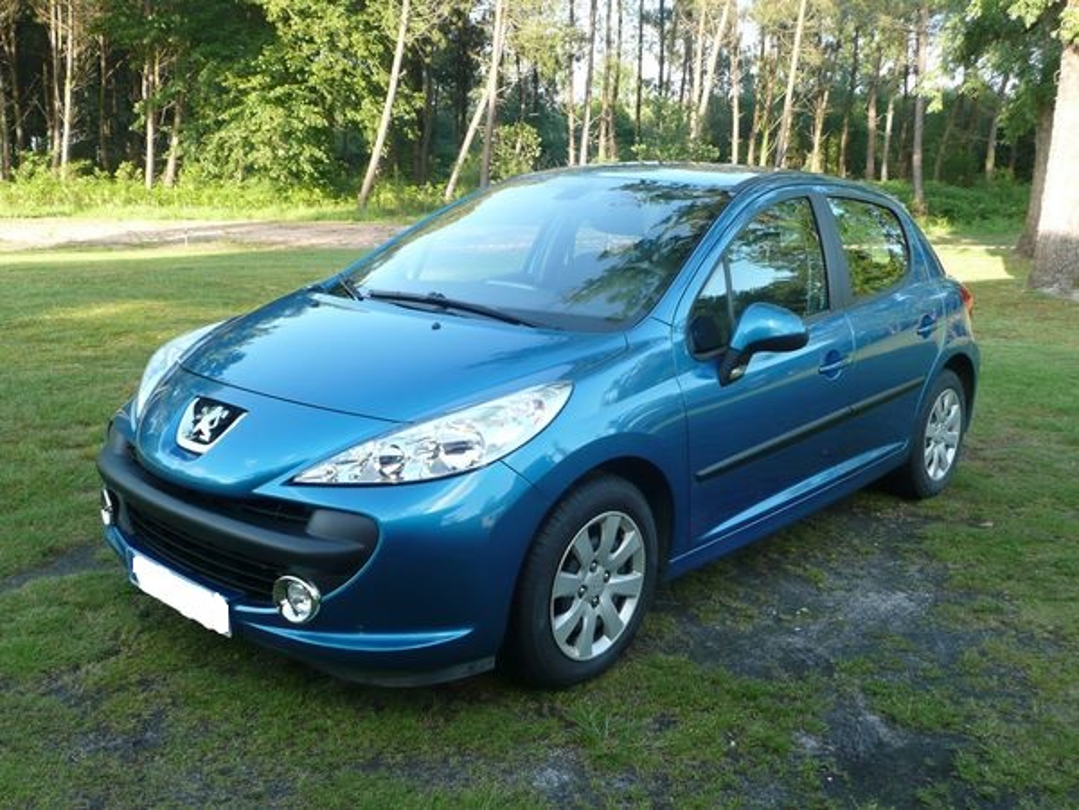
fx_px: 1060
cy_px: 405
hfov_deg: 54.0
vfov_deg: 41.8
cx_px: 540
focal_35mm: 34
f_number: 3.6
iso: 100
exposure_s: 1/60
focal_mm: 5.5
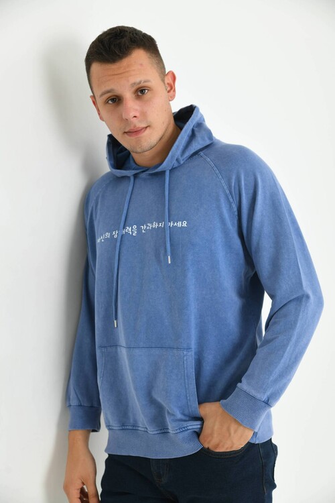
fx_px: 768
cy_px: 252
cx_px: 168
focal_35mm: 55
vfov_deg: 36.2
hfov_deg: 24.6
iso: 160
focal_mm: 55
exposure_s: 1/125
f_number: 5.6
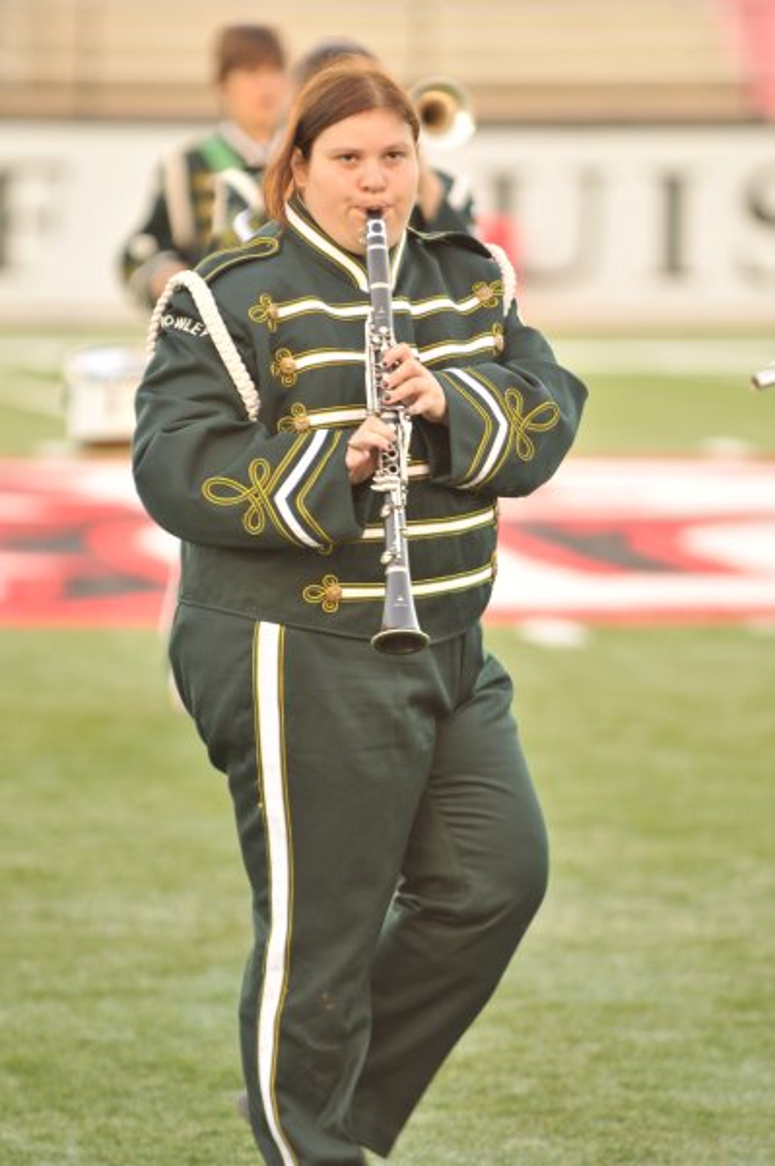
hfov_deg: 4.6
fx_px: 9704
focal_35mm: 300
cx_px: 388
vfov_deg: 6.9
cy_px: 583
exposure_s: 1/200
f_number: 2.8
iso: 200
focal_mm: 200
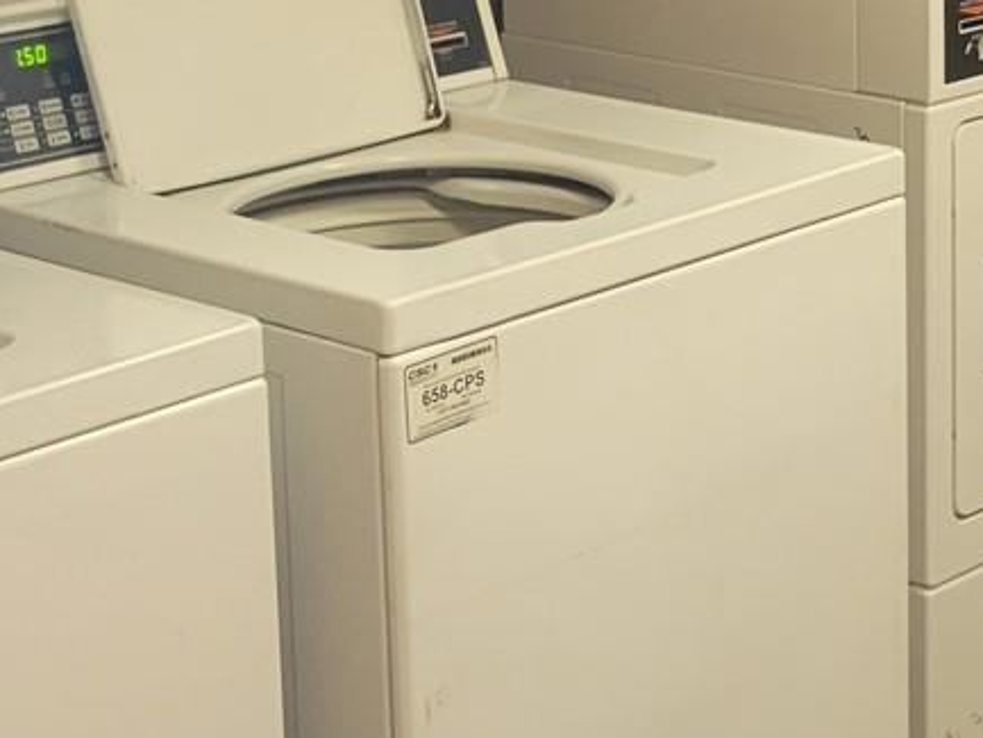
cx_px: 906
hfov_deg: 20.0
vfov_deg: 15.2
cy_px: 18
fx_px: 2727
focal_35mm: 96
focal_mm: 5.4
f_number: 1.8
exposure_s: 1/60
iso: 250
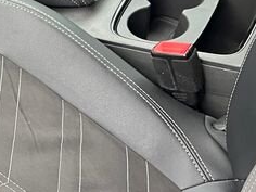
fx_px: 836
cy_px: -91
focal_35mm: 113
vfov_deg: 12.5
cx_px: -117
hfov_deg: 16.1
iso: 250
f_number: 1.6
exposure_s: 1/60
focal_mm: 5.1
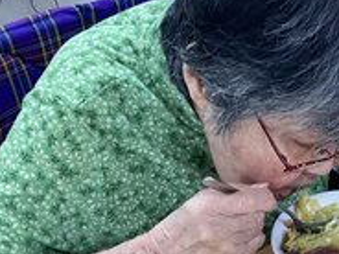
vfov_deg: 19.4
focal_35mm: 76
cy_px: 153
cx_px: 282
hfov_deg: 25.1
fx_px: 744
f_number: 2.4
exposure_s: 1/60
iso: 250
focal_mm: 3.3
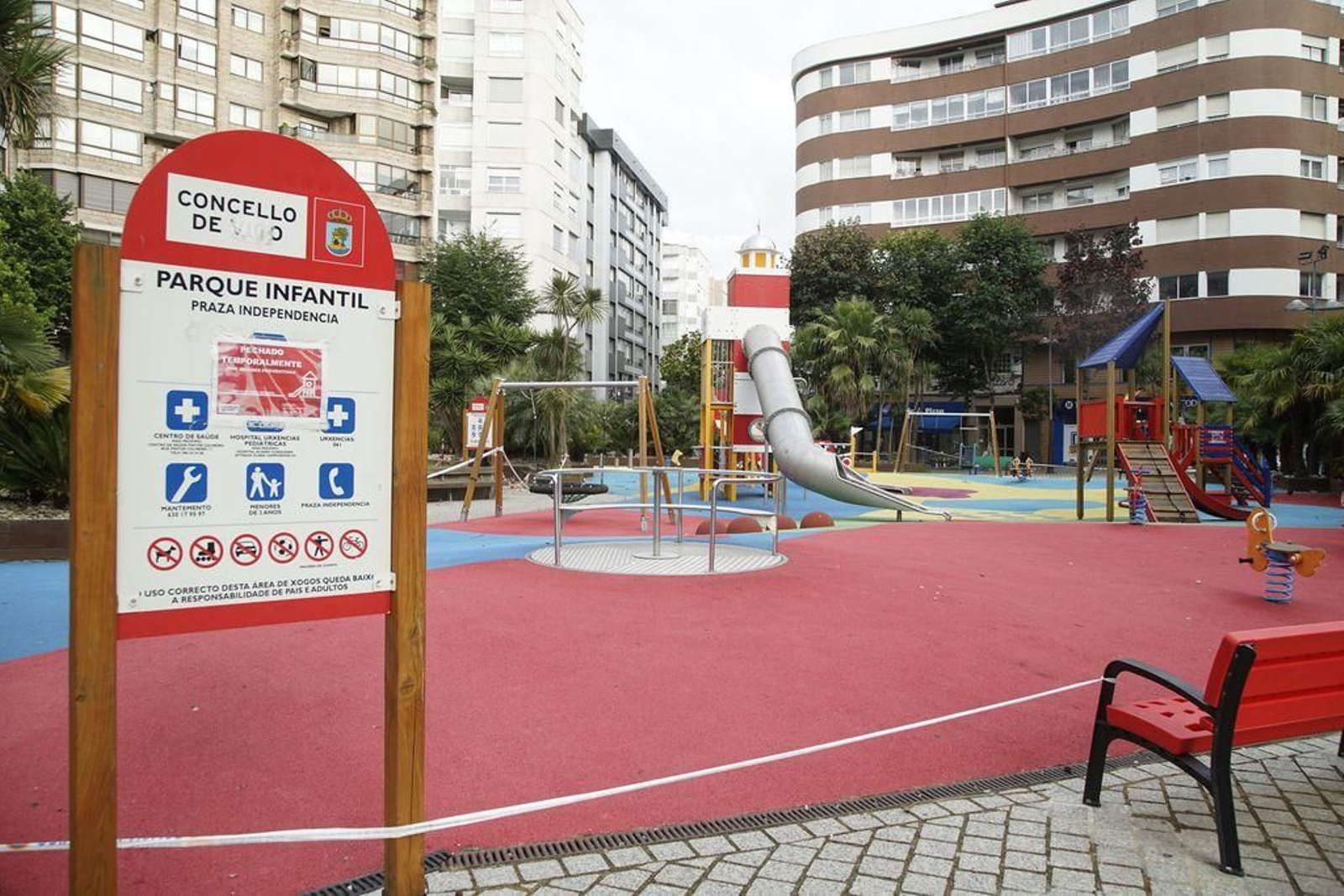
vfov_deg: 53.1
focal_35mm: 24
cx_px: 672
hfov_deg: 73.7
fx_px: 896
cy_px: 448
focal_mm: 24
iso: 200
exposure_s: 1/160
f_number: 9
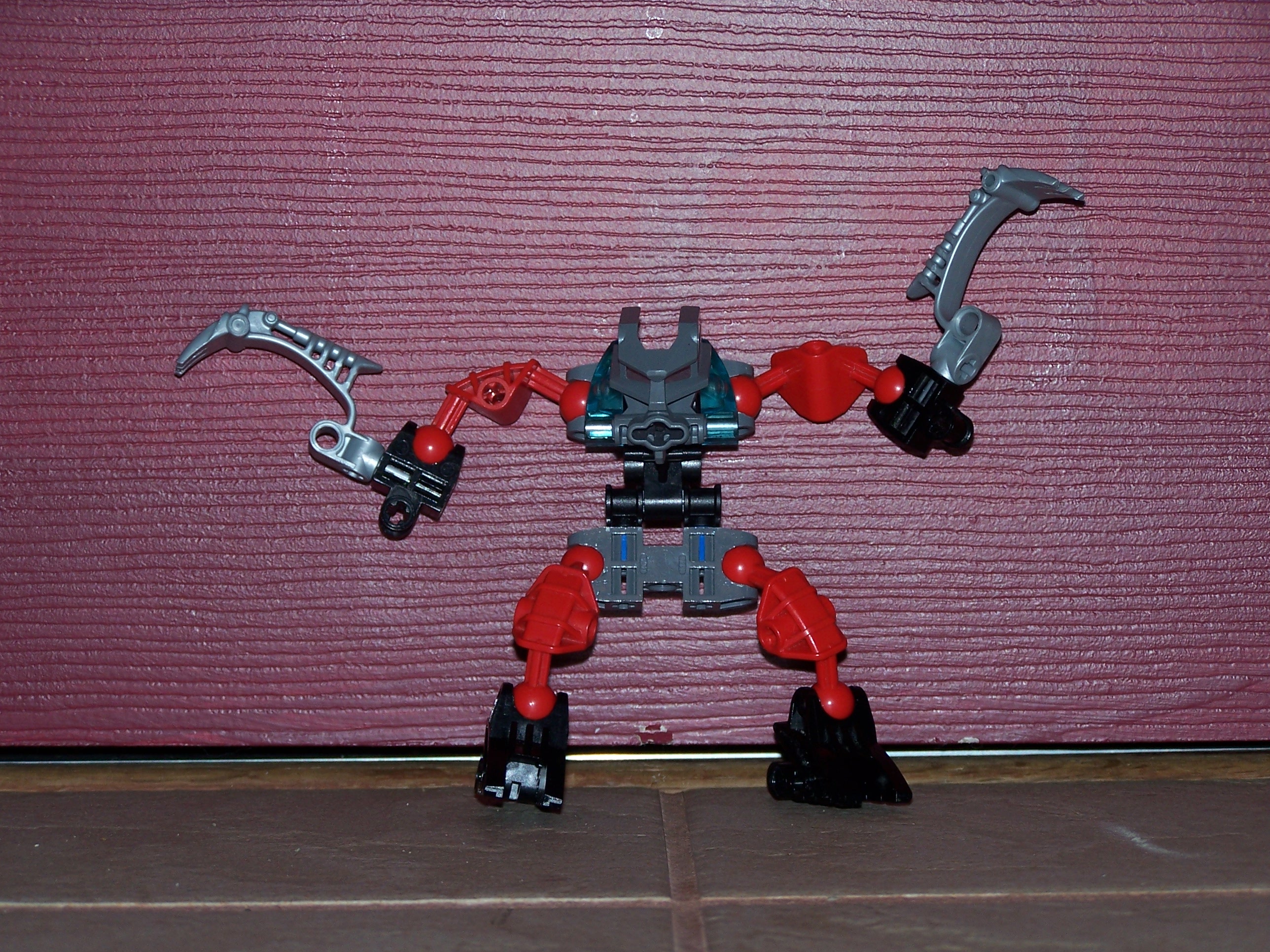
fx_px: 4293
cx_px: 635
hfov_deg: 16.8
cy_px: 476
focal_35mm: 117
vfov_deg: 12.7
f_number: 3.2
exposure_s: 1/90
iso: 80
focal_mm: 19.4
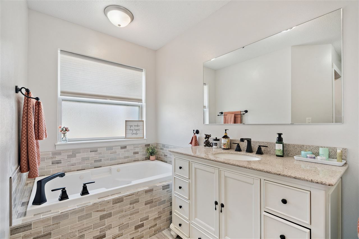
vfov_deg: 73.7
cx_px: 180
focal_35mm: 16
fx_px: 160
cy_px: 120
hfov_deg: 96.7
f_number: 10
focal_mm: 16
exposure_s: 1/10
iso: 400
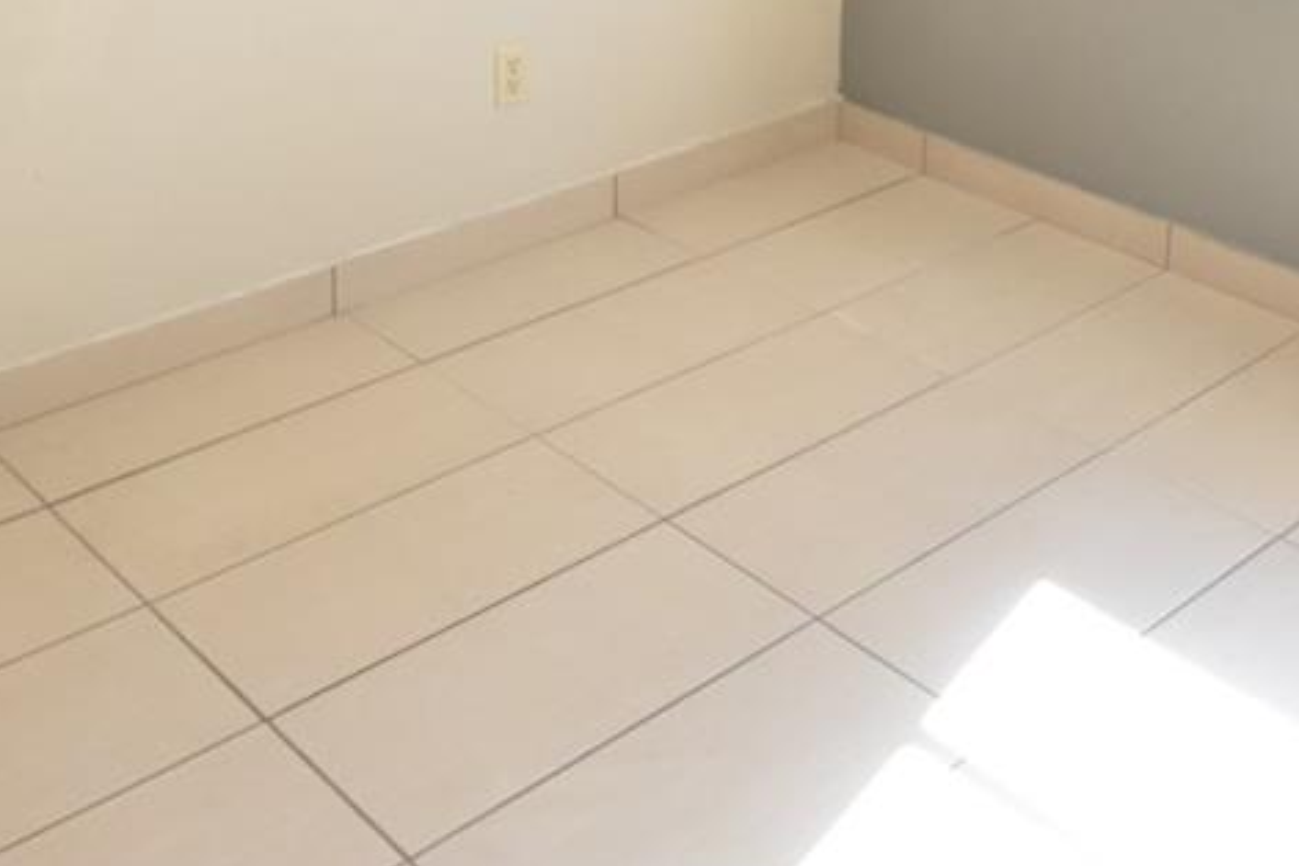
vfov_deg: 22.1
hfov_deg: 38.5
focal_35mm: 51
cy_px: -414
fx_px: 1840
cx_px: 860
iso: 800
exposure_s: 1/250
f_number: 3.5
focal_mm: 10
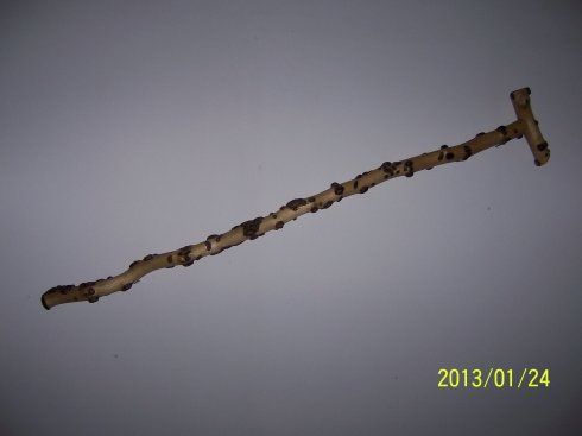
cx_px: 291
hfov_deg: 51.4
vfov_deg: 39.6
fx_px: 605
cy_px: 218
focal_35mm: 36
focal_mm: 6.2
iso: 80
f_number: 2.8
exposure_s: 1/60
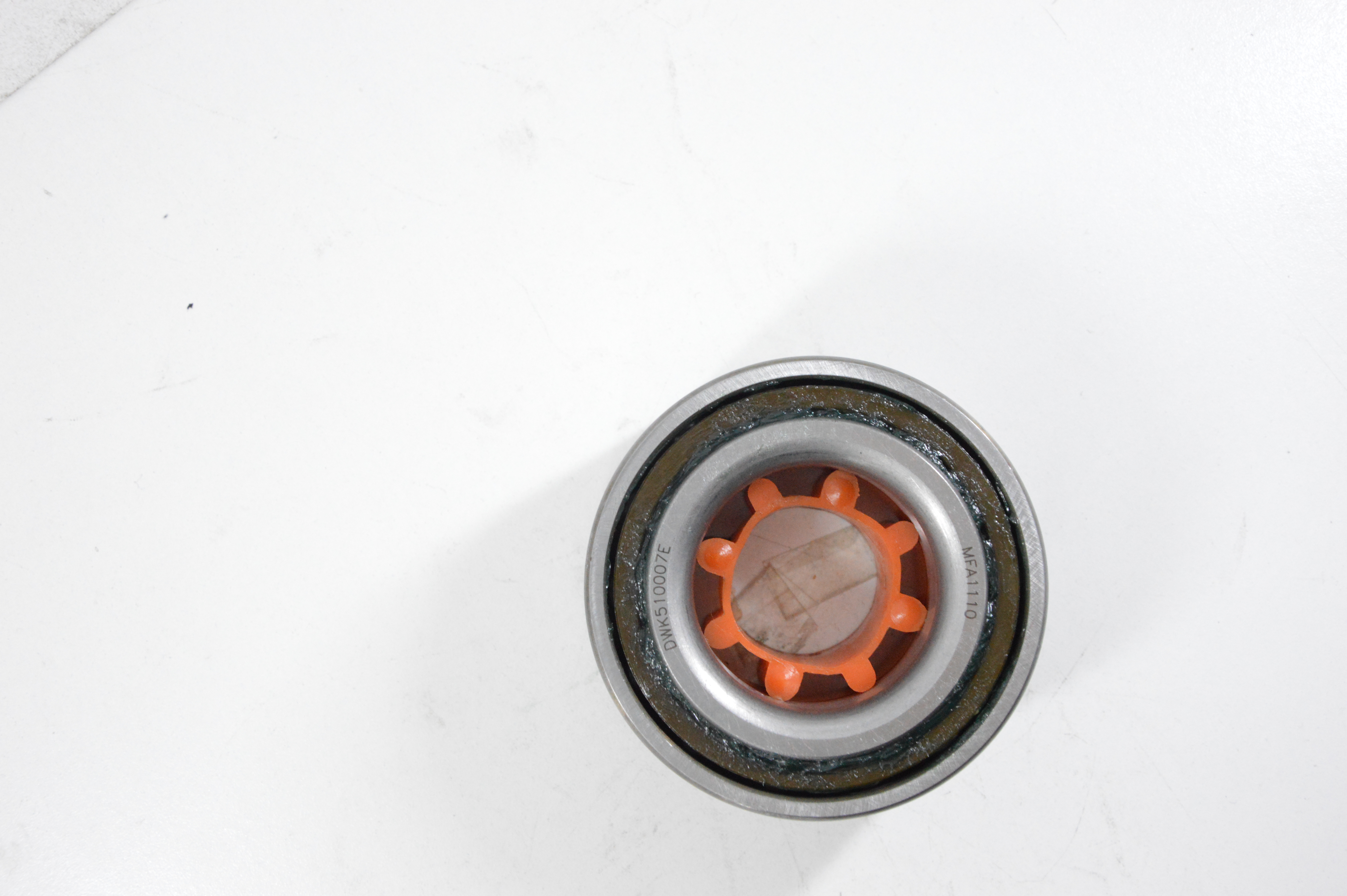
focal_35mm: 60
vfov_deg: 22.6
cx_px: 674
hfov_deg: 33.4
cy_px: 448
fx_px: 2243
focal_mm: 40
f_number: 7.1
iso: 3200
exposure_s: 1/100
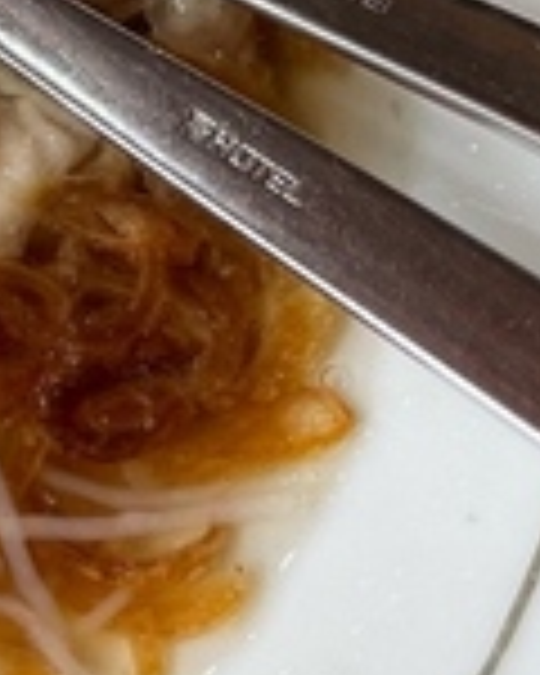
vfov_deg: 14.7
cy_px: -70
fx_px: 2557
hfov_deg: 10.8
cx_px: -598
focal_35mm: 128
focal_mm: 4.2
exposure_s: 1/100
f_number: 1.6
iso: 100
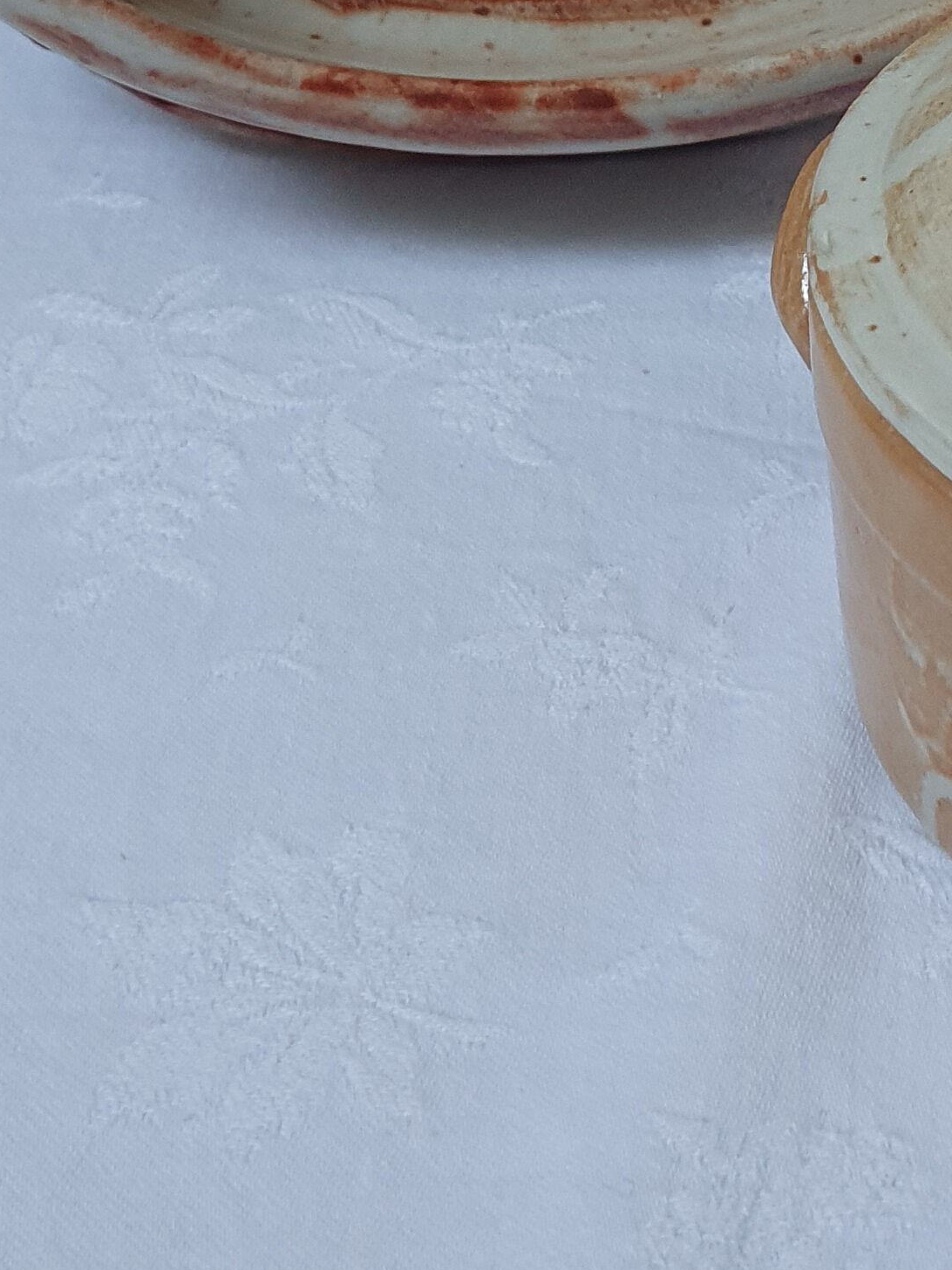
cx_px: 847
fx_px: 2640
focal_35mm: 72
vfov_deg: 25.7
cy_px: 12
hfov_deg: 20.1
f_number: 1.5
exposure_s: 1/50
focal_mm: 4.32
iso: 200
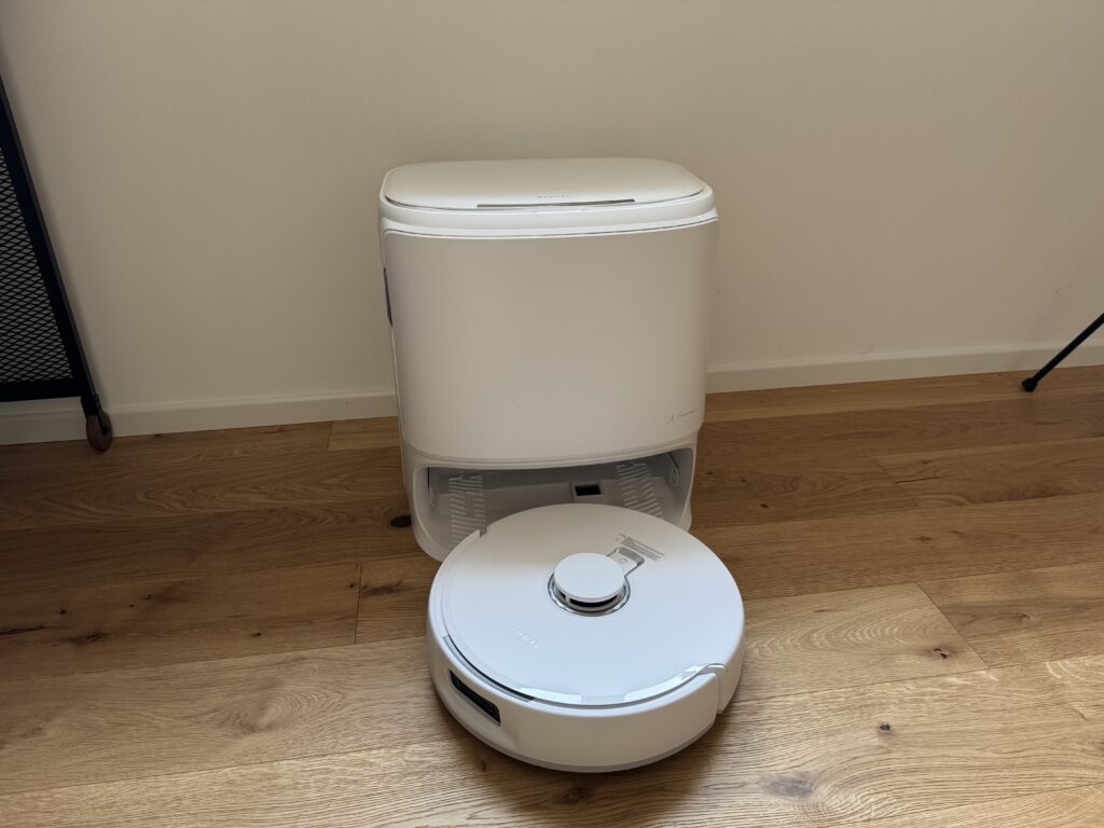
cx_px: 552
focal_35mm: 24
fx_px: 765
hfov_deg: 71.6
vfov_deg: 56.8
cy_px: 414
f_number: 1.78
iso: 200
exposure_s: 1/66
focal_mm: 6.76
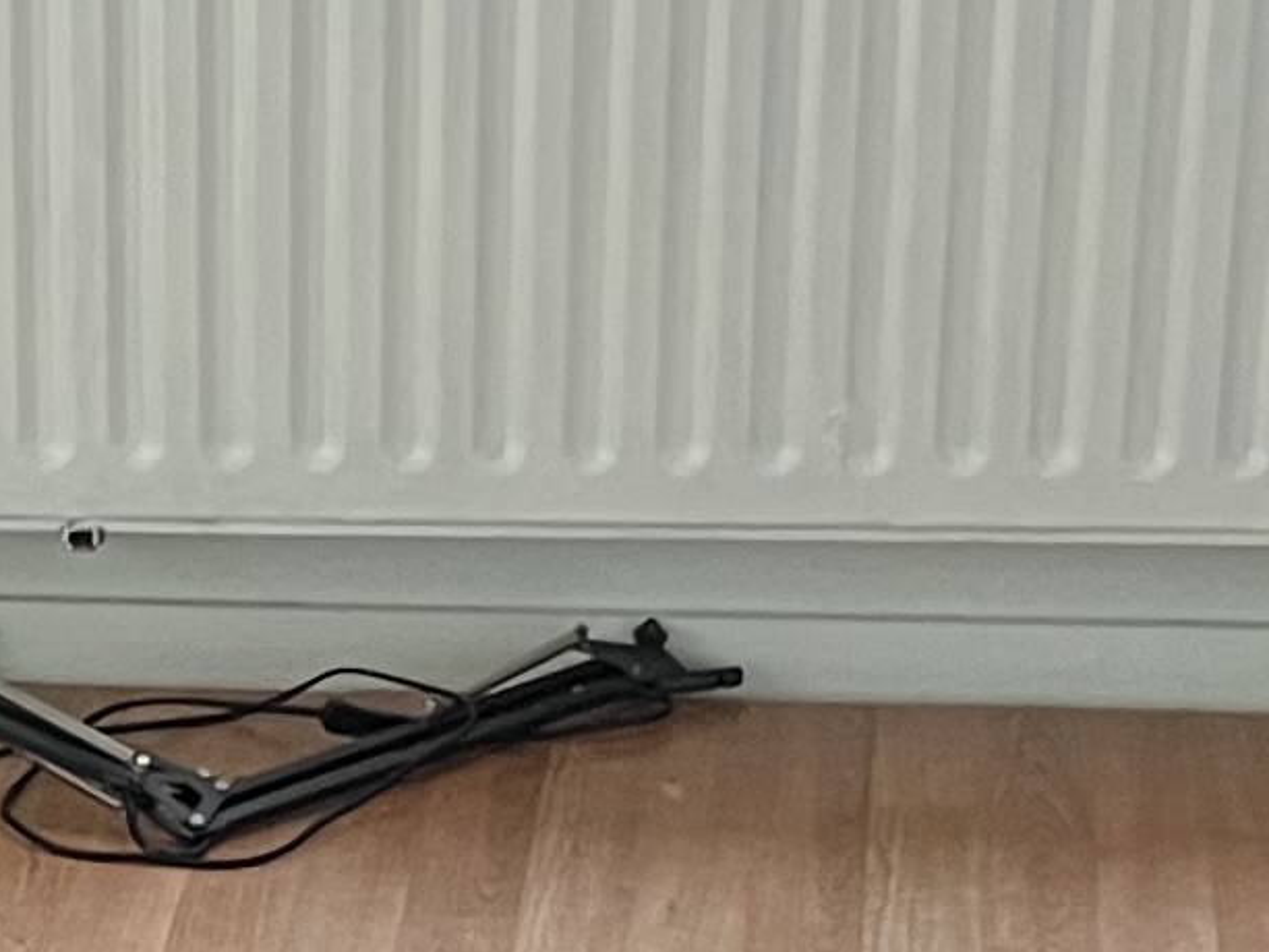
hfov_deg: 11.4
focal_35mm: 171
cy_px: 1966
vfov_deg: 8.2
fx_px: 6270
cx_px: -72
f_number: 1.6
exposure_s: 1/60
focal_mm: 5.1
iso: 250
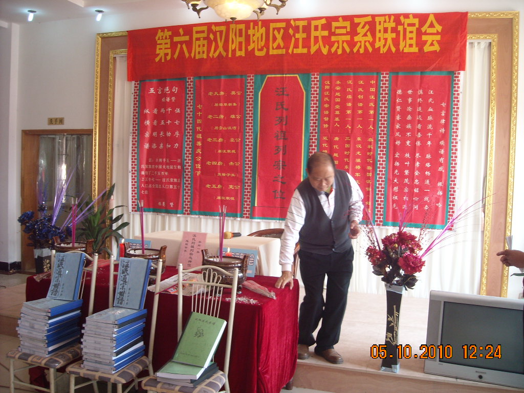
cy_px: 196
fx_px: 530
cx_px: 262
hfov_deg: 52.6
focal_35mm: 35
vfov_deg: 40.7
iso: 118
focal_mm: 5.7
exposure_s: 1/60
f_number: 2.8
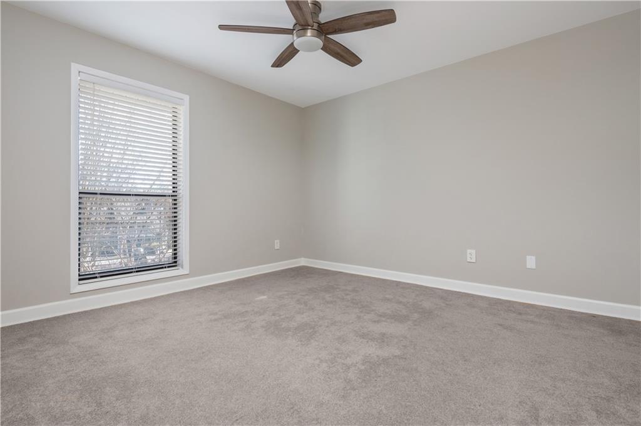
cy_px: 213
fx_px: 302
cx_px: 320
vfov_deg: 70.3
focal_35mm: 17
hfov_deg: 93.3
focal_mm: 17
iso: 800
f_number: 10
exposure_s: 1/100
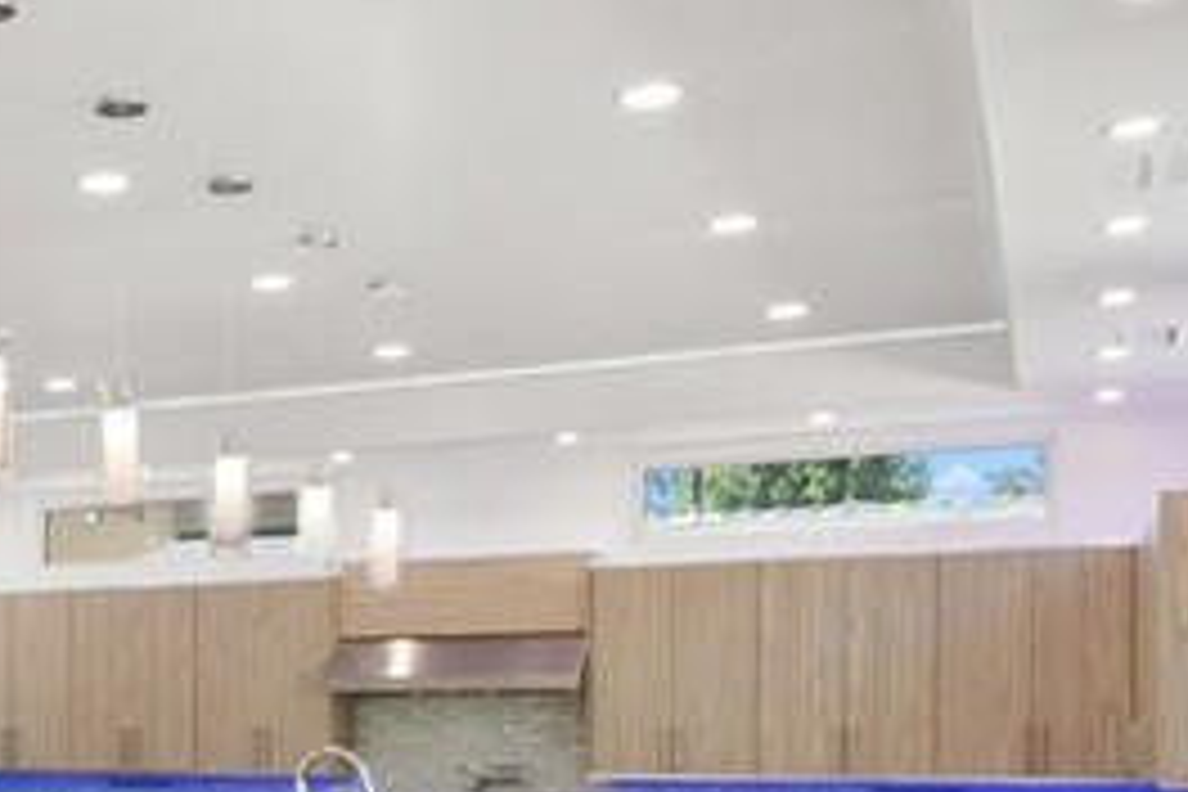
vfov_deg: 21.2
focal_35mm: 62
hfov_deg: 27.8
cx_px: -288
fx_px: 2046
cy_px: 776
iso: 640
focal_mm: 16
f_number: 9
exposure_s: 1/30
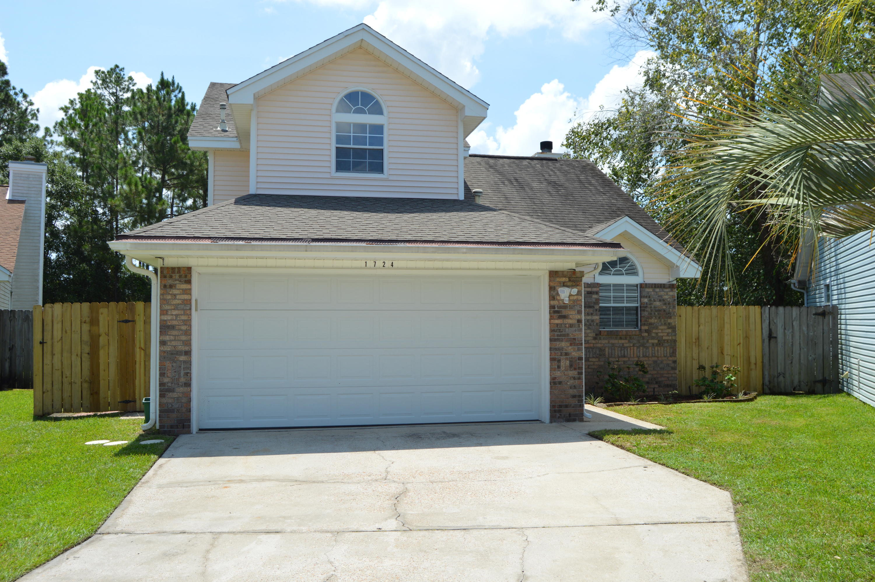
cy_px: 291
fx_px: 692
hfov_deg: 64.6
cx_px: 438
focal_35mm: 28
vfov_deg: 45.6
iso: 100
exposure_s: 1/250
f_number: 8
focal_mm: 19
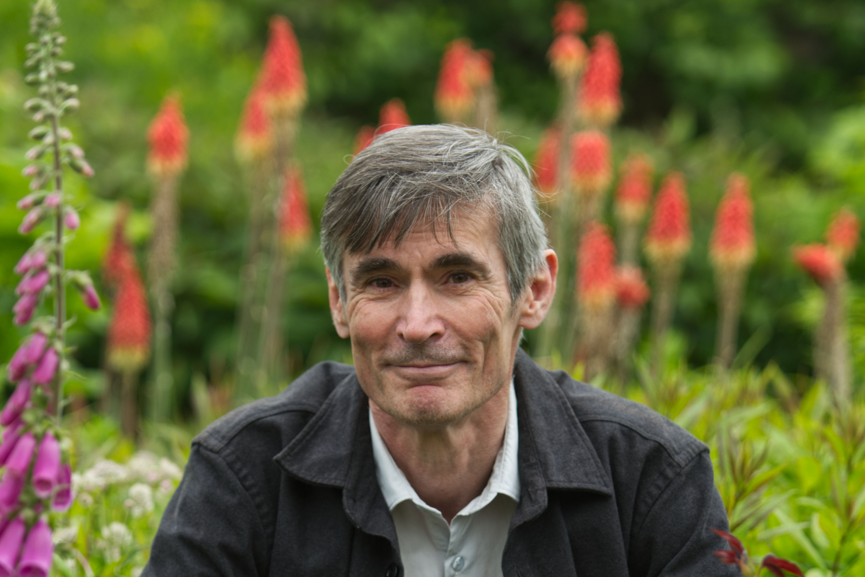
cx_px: 486
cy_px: 550
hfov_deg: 7.7
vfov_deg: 5.1
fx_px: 6465
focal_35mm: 269
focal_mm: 140
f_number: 2.8
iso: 125
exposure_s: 1/200
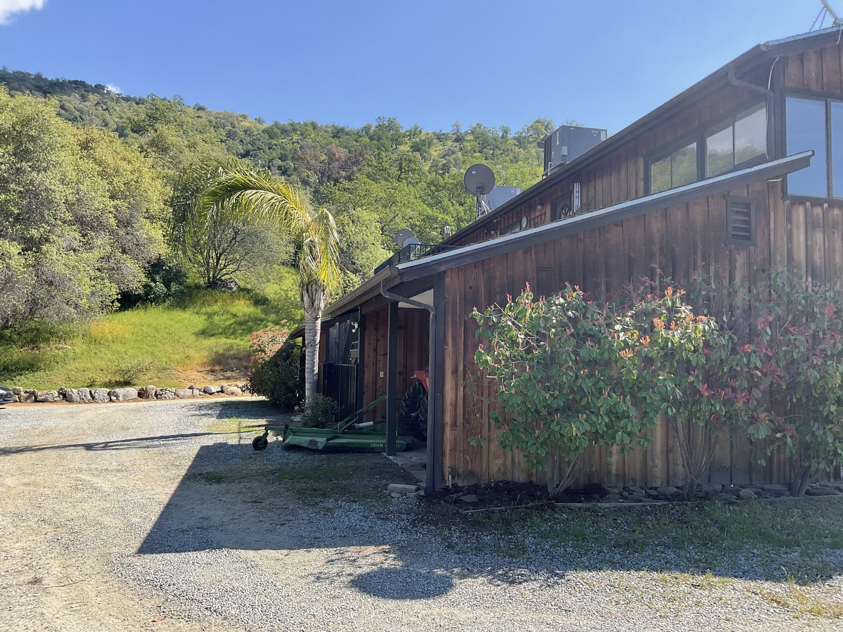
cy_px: 316
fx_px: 706
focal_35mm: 29
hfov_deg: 61.7
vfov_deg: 48.2
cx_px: 422
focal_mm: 3
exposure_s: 1/997
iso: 16
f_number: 1.8
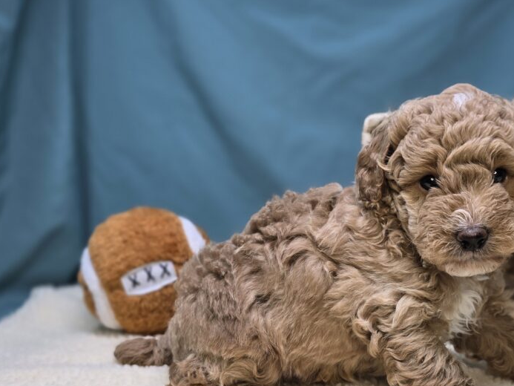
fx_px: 505
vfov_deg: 41.4
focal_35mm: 34
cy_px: 247
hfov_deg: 52.7
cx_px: 352
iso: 50
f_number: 1.7
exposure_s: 1/120
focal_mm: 6.3
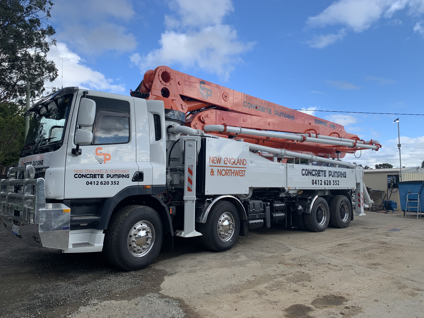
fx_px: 318
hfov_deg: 67.3
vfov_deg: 53.1
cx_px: 212
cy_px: 159
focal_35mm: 26
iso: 25
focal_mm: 4.25
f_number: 1.8
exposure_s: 1/1124
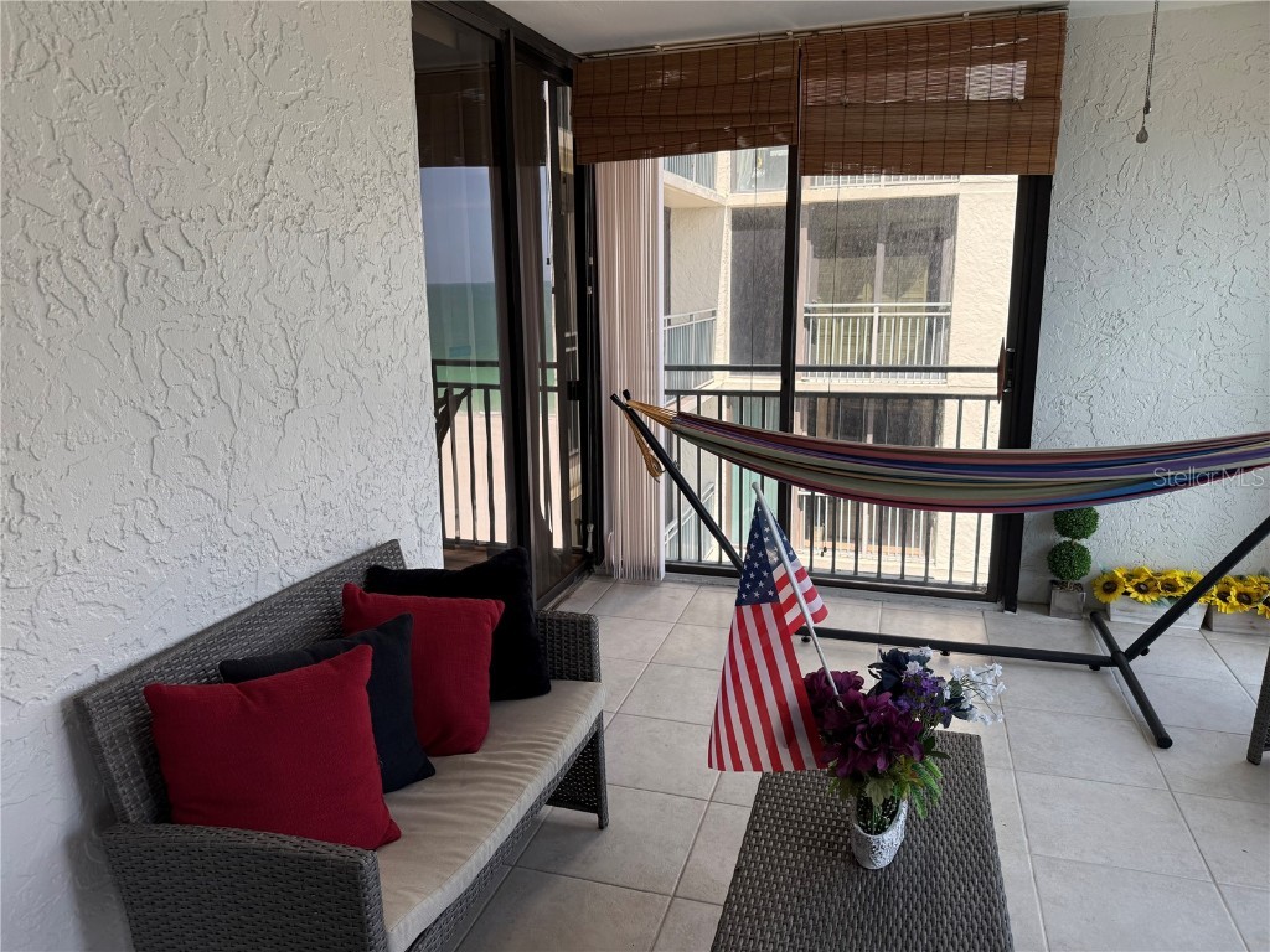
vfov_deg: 56.8
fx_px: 881
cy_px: 476
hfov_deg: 71.6
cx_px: 635
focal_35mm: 24
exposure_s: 1/627
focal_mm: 6.76
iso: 100
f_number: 1.78
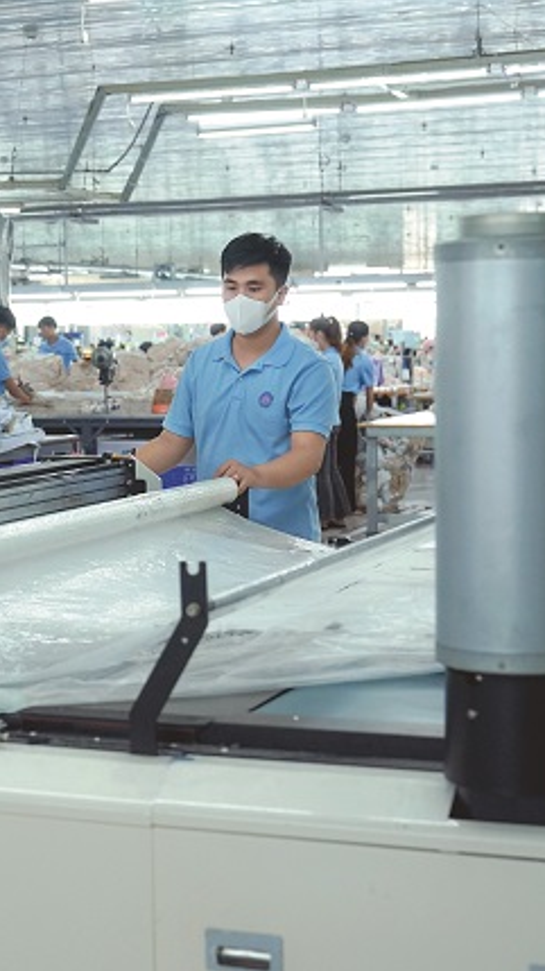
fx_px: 1877
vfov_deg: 29.0
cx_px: 7
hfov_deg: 16.2
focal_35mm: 73
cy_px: 488
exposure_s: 1/320
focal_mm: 46
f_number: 4
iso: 1250
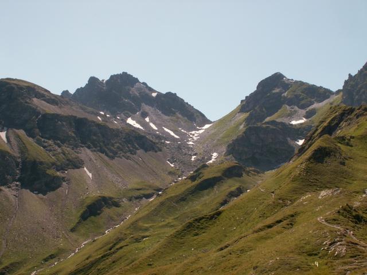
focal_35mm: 44
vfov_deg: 32.9
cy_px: 138
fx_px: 466
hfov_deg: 42.9
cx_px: 184
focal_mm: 7.23
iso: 50
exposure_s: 1/125
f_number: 8
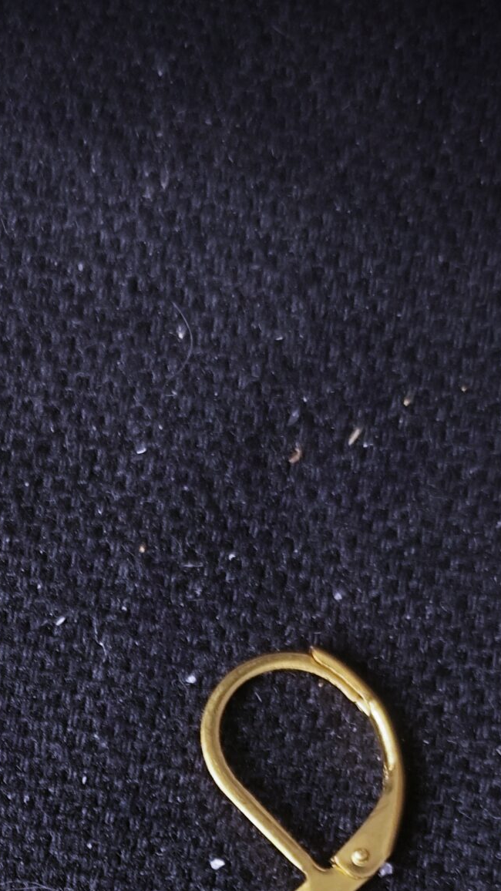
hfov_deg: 10.8
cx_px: 15
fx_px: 2622
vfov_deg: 18.6
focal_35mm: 111
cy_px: 974
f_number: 1.65
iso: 125
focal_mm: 6.19
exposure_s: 1/25
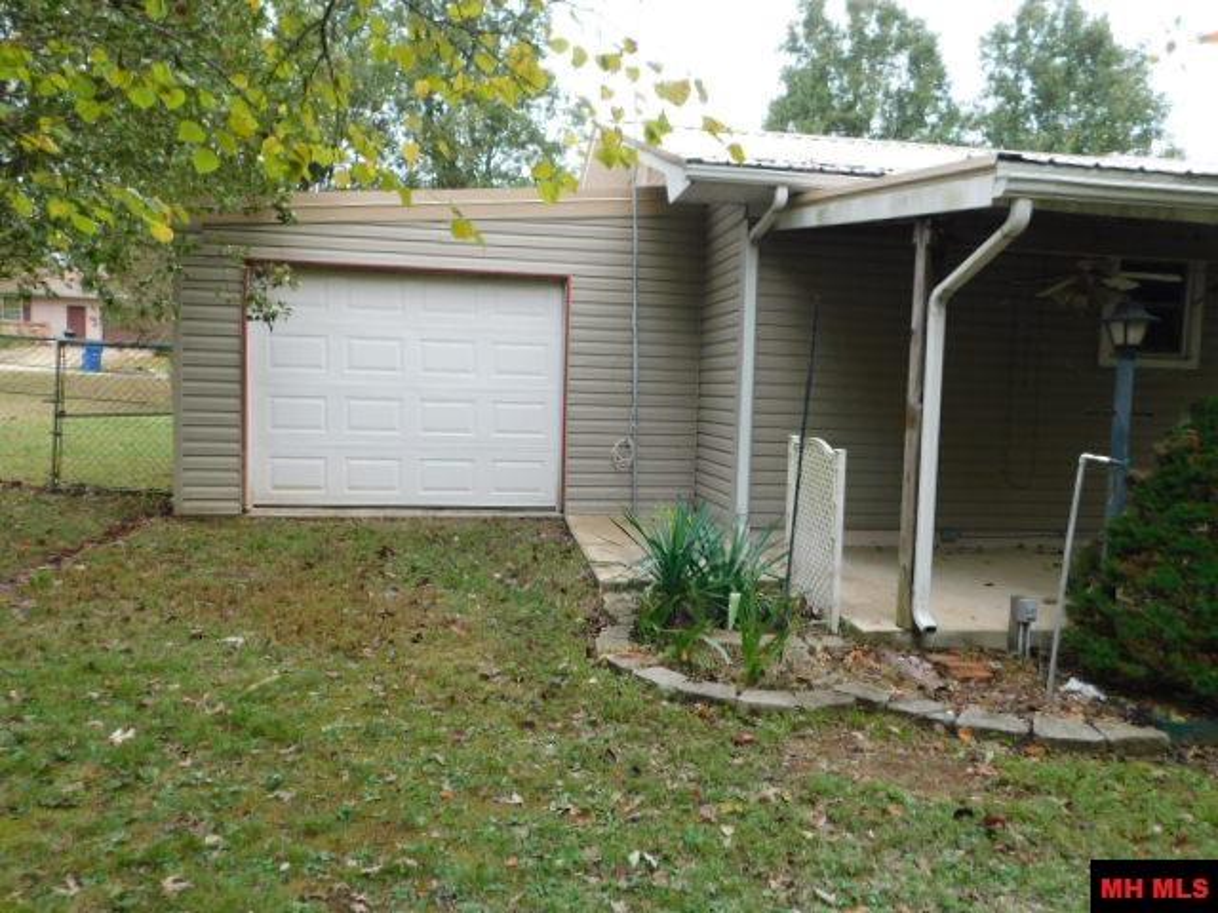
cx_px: 609
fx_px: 880
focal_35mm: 25
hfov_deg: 69.4
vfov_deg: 54.9
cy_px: 456
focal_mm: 4.5
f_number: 3.1
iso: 125
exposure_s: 1/125
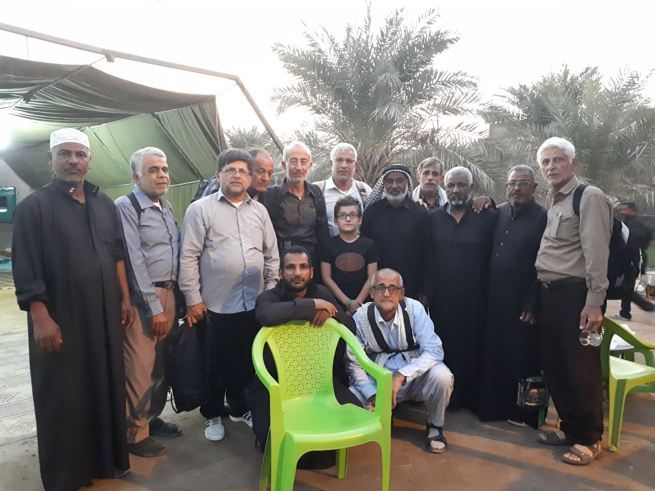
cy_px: 246
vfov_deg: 51.4
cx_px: 328
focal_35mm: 27
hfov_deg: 65.3
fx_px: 511
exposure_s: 1/17
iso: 800
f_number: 1.9
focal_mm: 3.6
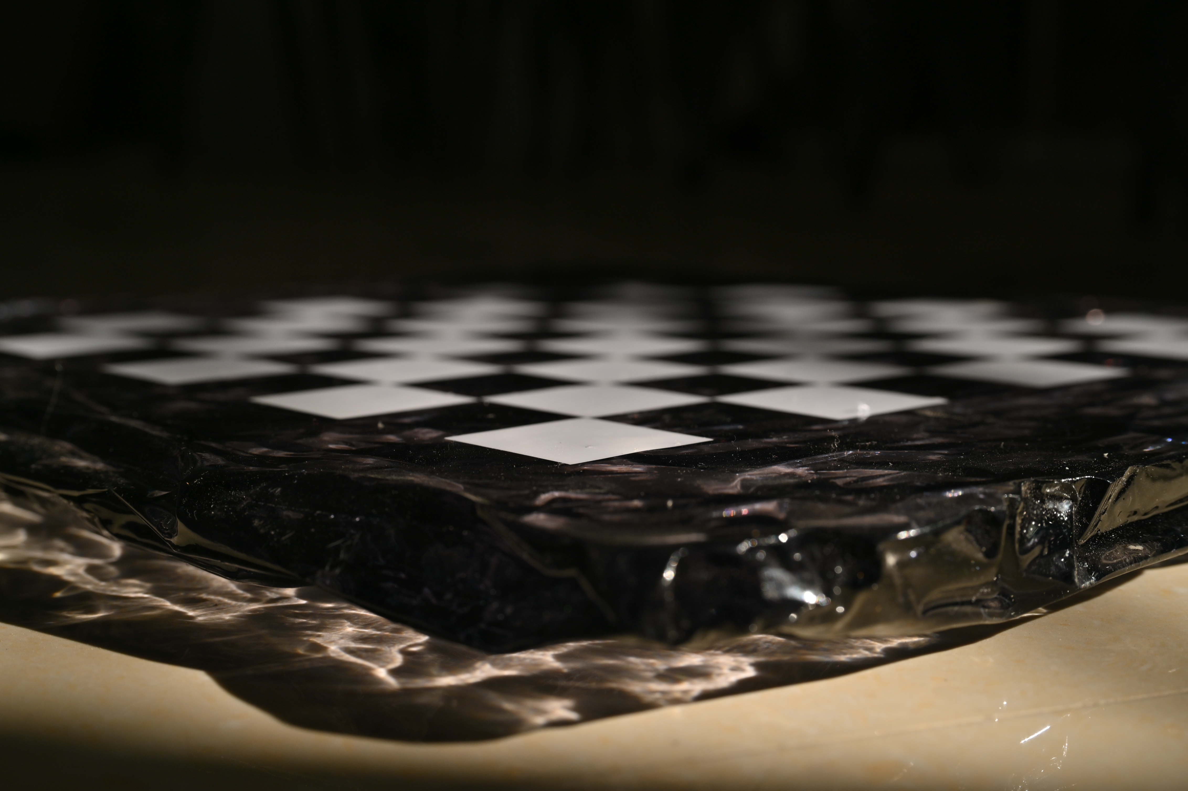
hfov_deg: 38.9
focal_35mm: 51
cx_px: 594
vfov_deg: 26.5
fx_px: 1682
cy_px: 396
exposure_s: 1/500
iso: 160
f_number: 9
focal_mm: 51
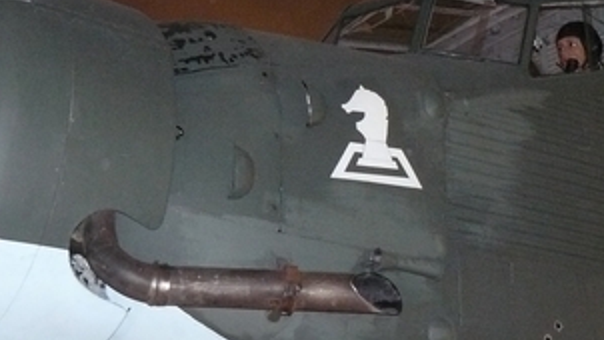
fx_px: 1249
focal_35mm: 78
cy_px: 202
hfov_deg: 27.2
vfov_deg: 15.5
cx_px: 298
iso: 400
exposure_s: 1/30
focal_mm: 6
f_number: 2.8
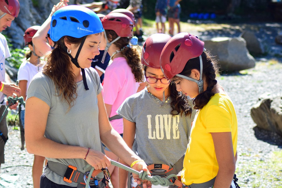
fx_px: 823
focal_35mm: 105
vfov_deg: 13.0
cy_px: 94
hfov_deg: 19.5
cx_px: 141
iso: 400
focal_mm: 70
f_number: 5.6
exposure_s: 1/640
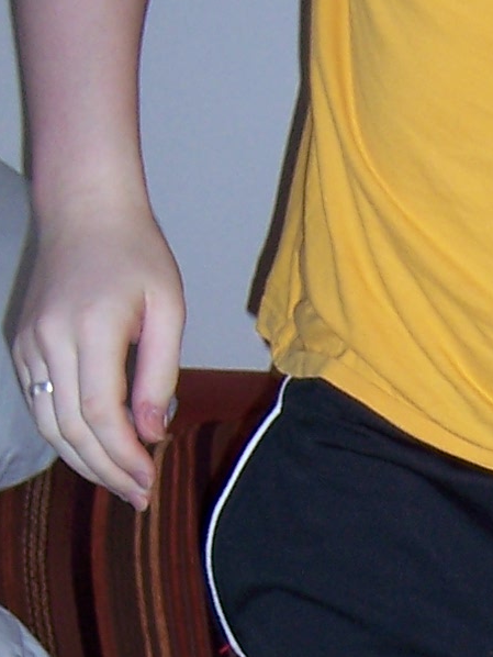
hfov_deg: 9.4
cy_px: 721
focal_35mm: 155
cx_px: 703
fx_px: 2941
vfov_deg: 12.5
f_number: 2.8
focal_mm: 6.2
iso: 80
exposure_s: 1/60
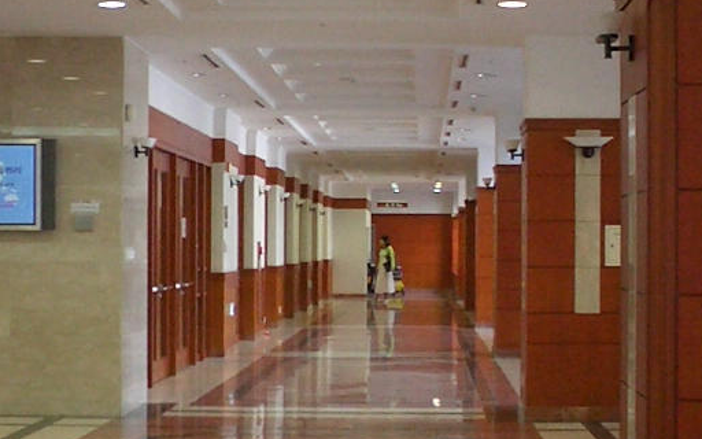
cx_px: 328
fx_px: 1875
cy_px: 214
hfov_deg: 21.2
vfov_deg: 13.3
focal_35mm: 98
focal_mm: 5.6
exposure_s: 1/40
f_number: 3.5
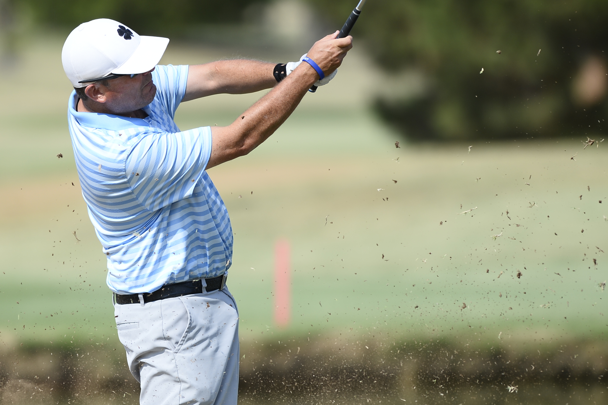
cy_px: 202
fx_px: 5067
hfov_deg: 6.9
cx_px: 304
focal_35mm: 300
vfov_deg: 4.6
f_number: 2.8
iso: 125
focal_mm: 300
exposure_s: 1/2000
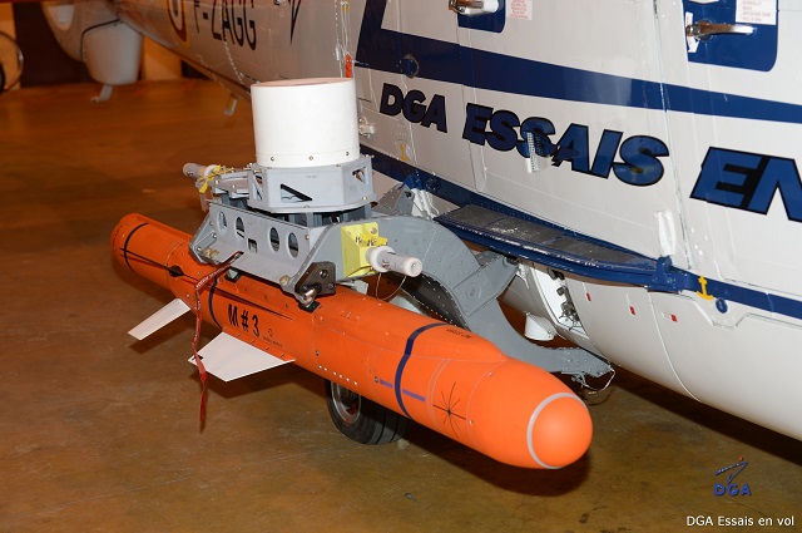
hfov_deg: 32.4
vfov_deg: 21.9
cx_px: 401
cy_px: 266
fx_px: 1379
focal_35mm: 62
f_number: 5
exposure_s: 1/60
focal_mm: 62
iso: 250
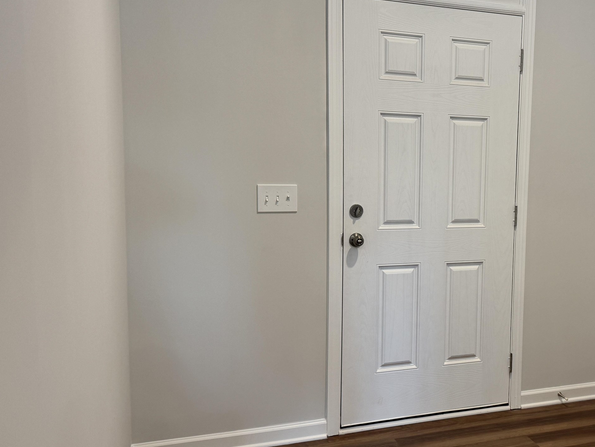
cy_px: 226
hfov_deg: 45.7
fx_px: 670
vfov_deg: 36.8
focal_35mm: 39
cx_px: 465
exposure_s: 1/60
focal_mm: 6.76
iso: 125
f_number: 1.78
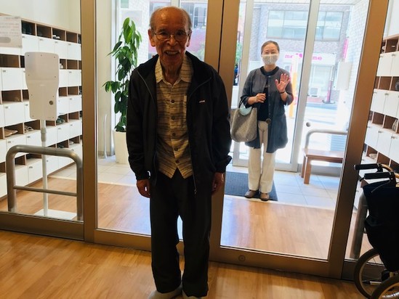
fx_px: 323
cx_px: 200
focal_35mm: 28
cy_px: 150
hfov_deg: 63.4
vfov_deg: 49.8
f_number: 1.8
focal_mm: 3.99
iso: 20
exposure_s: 1/60
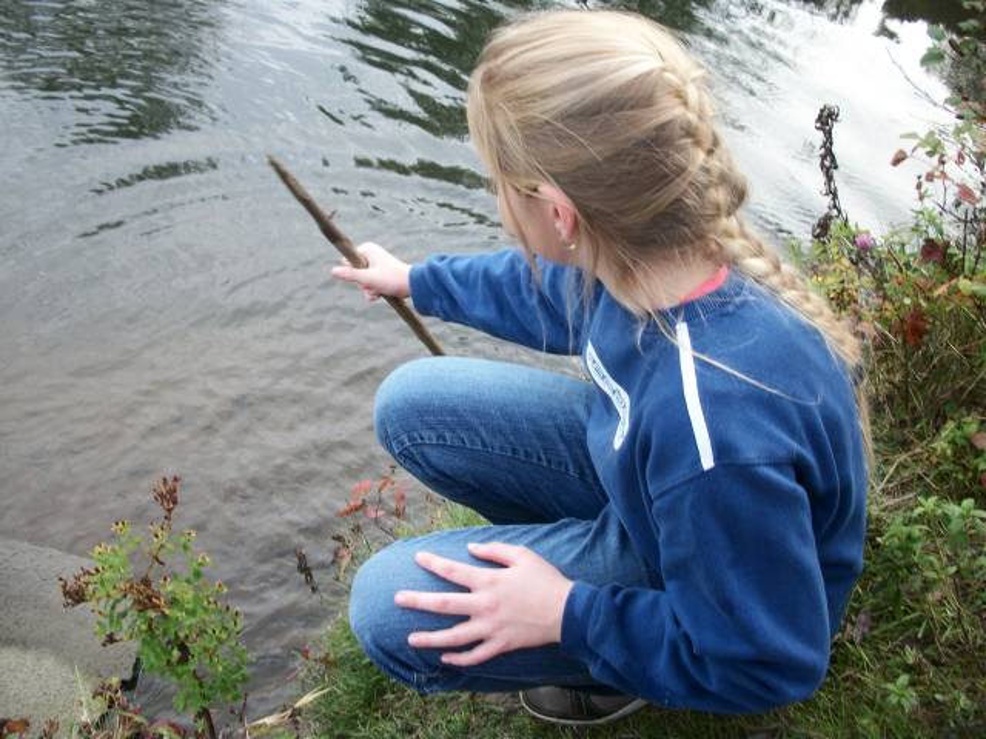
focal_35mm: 35
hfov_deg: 52.6
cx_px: 493
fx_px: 997
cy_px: 370
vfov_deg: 40.7
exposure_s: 1/125
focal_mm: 6.3
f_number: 3.1
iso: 80
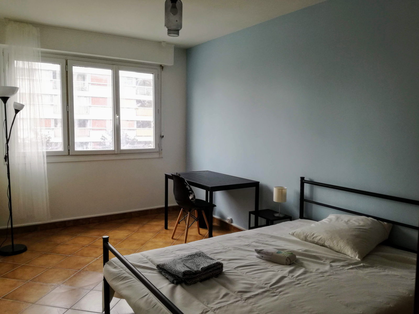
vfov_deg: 51.4
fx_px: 327
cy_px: 157
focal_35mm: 27
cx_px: 210
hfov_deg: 65.3
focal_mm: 3.79
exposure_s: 1/50
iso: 64
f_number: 2
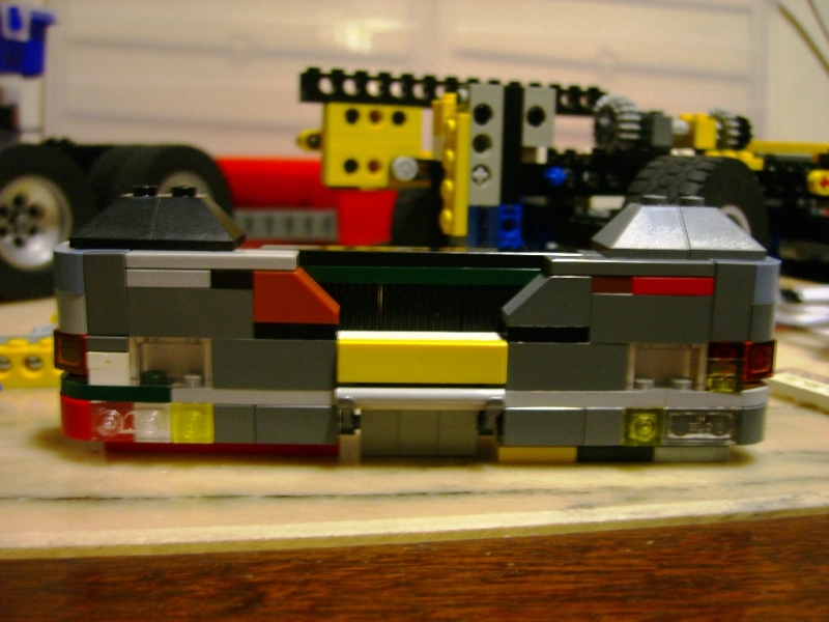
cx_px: 414
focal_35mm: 38
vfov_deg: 37.7
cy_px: 311
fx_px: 910
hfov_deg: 49.0
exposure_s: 1/8
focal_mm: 7.9
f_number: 2.8
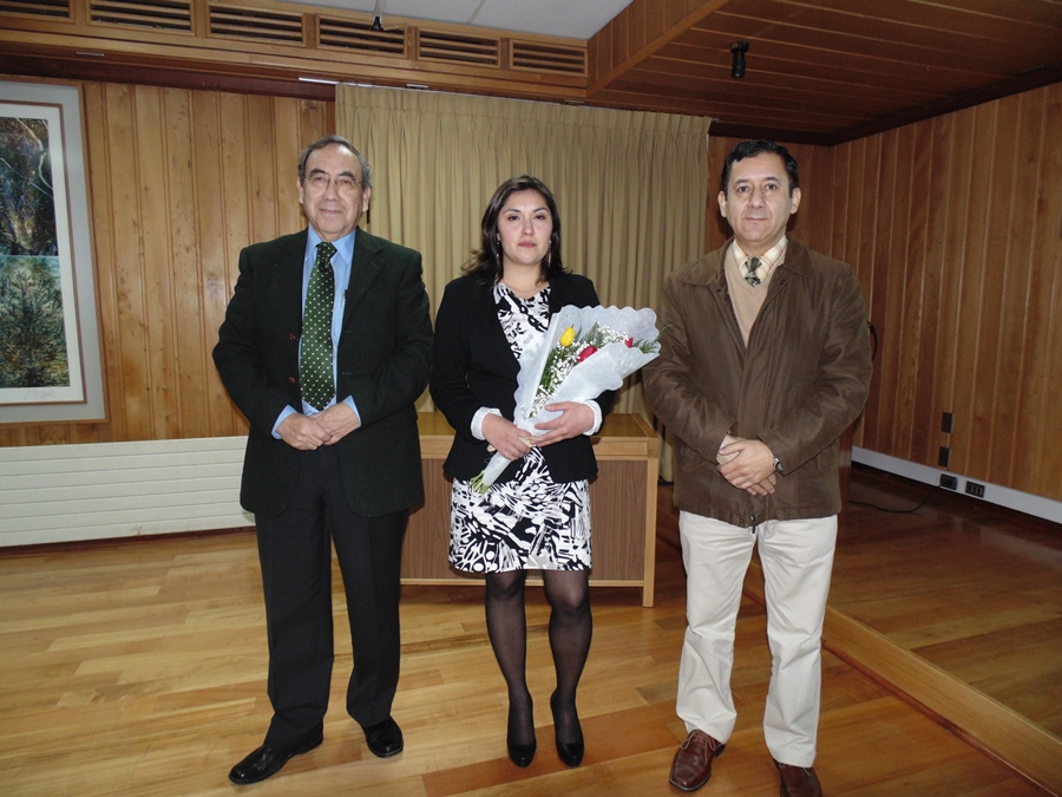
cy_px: 398
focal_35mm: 22
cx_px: 531
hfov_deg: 76.4
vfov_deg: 61.1
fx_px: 675
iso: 200
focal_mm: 4
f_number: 3.1
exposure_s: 1/30
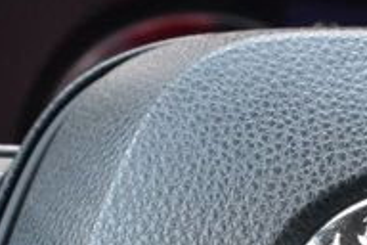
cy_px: 366
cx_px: 499
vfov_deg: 7.7
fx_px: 1794
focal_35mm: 176
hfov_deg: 11.3
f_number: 6.3
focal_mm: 22
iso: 1400
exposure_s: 1/15
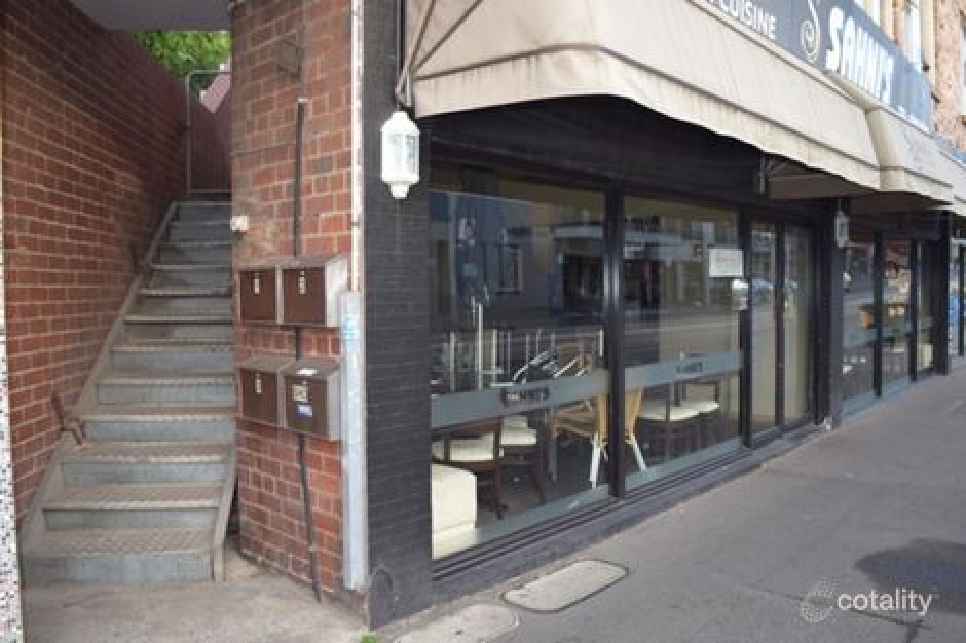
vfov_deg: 47.9
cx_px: 483
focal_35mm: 27
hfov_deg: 67.4
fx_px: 724
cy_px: 322
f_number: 3.5
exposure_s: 1/60
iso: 100
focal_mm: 18
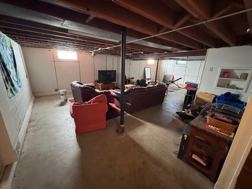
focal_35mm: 14
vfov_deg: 85.7
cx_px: 126
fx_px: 102
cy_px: 94
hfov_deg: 102.1
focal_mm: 2.22
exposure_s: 1/40
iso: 1250
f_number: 2.2
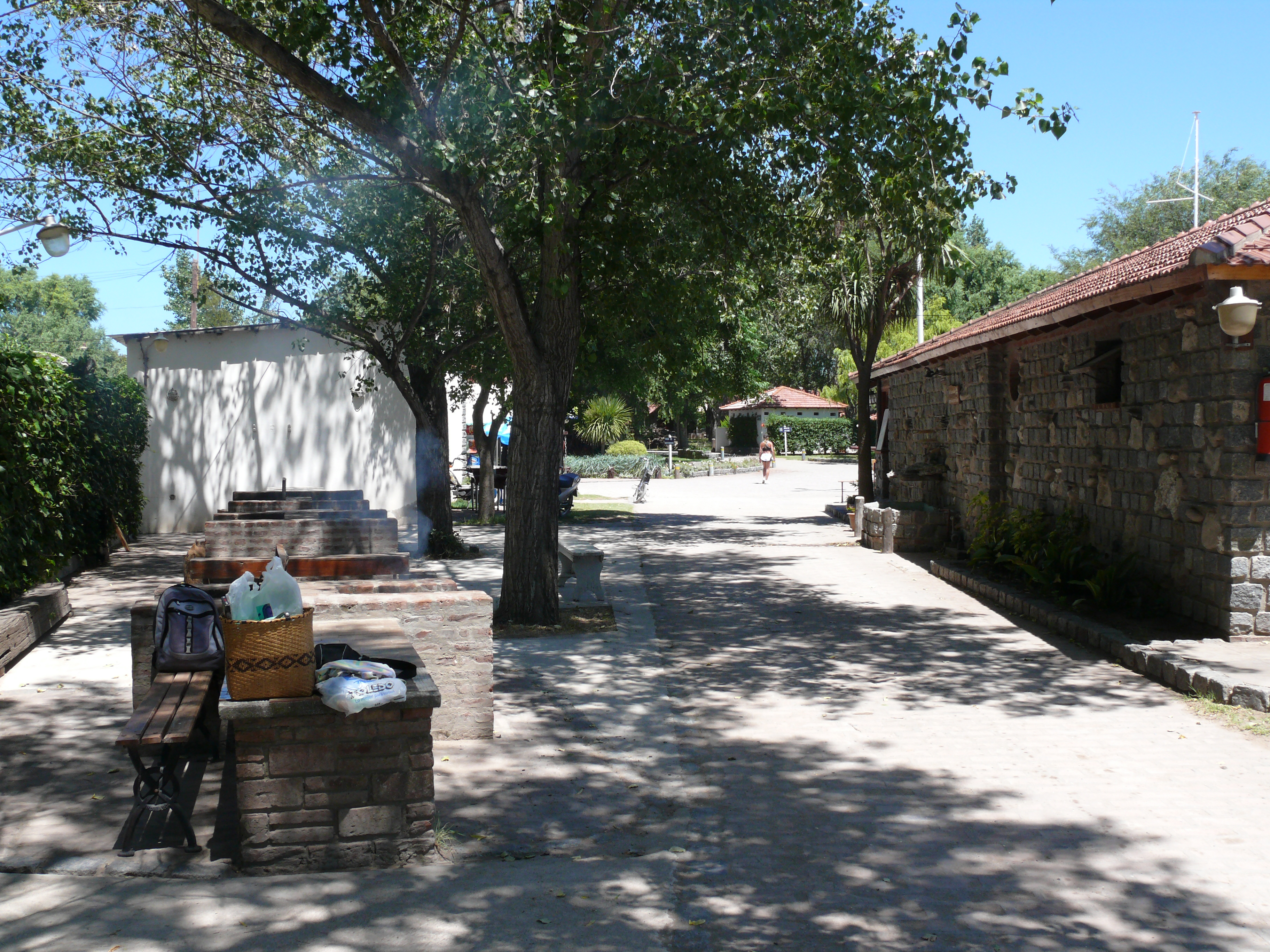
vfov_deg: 40.7
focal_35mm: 35
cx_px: 635
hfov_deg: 52.6
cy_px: 476
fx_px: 1284
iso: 100
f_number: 5.6
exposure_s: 1/250
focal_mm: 7.4
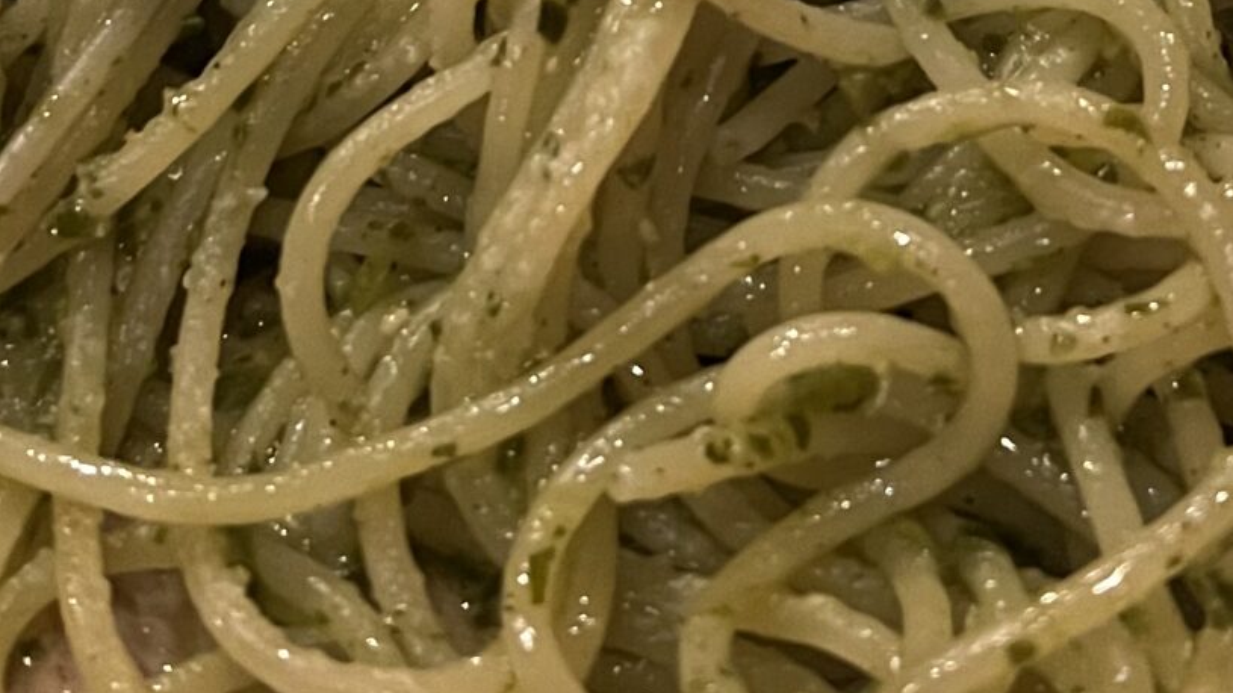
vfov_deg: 13.0
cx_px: 700
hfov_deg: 23.9
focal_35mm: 89
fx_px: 2909
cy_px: -295
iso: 500
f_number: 1.6
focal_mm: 5.1
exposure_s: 1/25
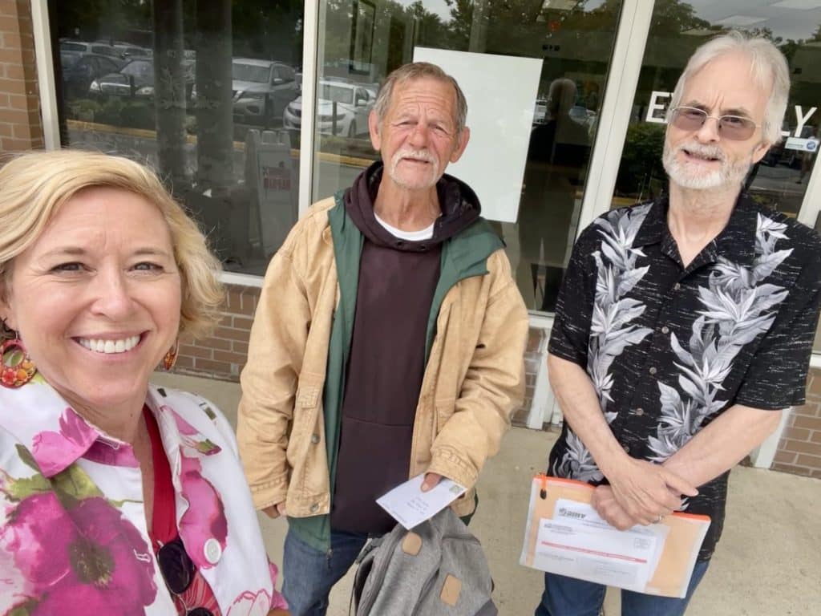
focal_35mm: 23
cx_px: 410
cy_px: 308
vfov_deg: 58.9
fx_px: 545
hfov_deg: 73.9
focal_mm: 2.71
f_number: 2.2
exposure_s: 1/505
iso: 25
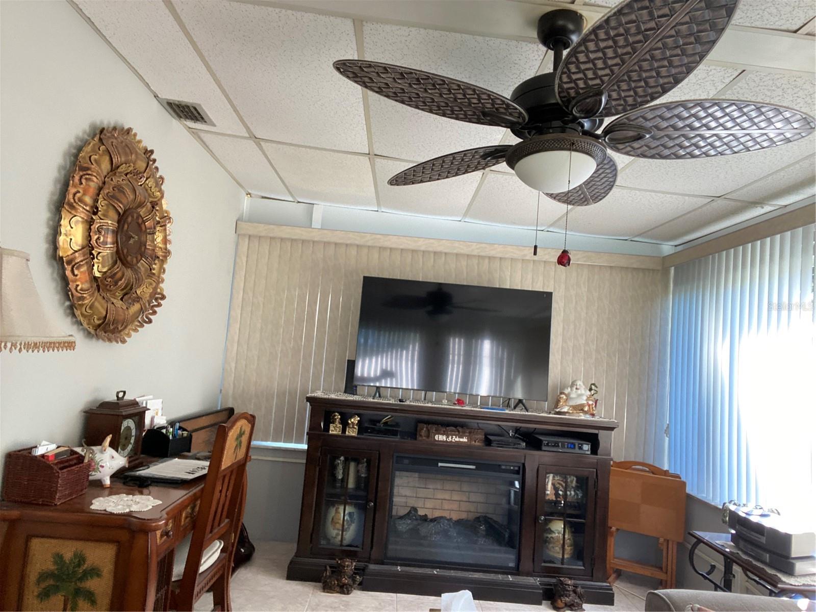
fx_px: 542
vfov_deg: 58.9
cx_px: 408
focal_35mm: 23
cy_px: 306
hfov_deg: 73.9
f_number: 2.2
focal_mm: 2.71
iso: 200
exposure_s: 1/60
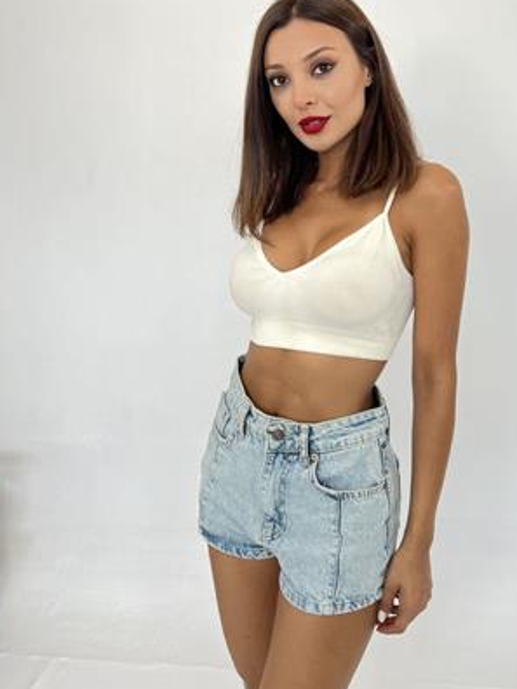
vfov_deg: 51.9
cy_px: 244
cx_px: 334
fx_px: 697
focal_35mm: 35
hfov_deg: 40.3
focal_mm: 5.7
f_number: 1.5
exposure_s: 1/141
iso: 40
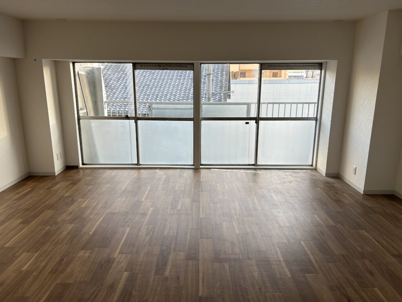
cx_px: 201
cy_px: 151
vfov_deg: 53.1
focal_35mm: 26
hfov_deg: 67.3
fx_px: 302
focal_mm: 5.7
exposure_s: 1/121
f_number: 1.5
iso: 40
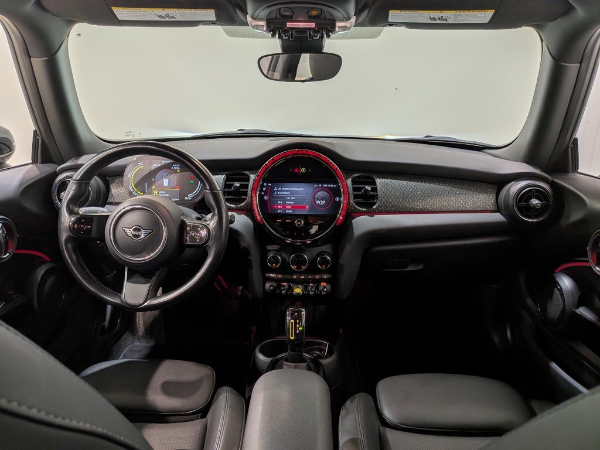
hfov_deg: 71.6
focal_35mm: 24
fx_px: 416
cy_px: 225
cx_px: 300
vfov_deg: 56.8
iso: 27
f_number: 1.7
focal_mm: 4.53
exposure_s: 1/194
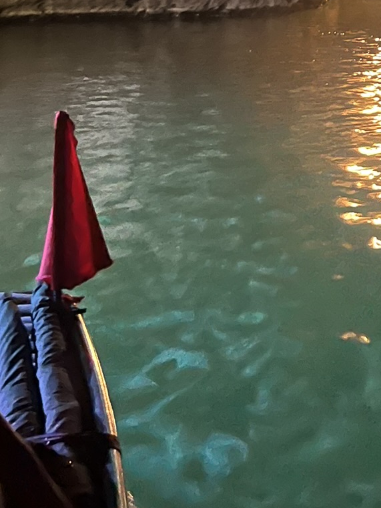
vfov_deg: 25.0
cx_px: 384
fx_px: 1027
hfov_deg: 20.3
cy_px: -102
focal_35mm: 70
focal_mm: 5.1
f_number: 1.6
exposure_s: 1/15
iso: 1250
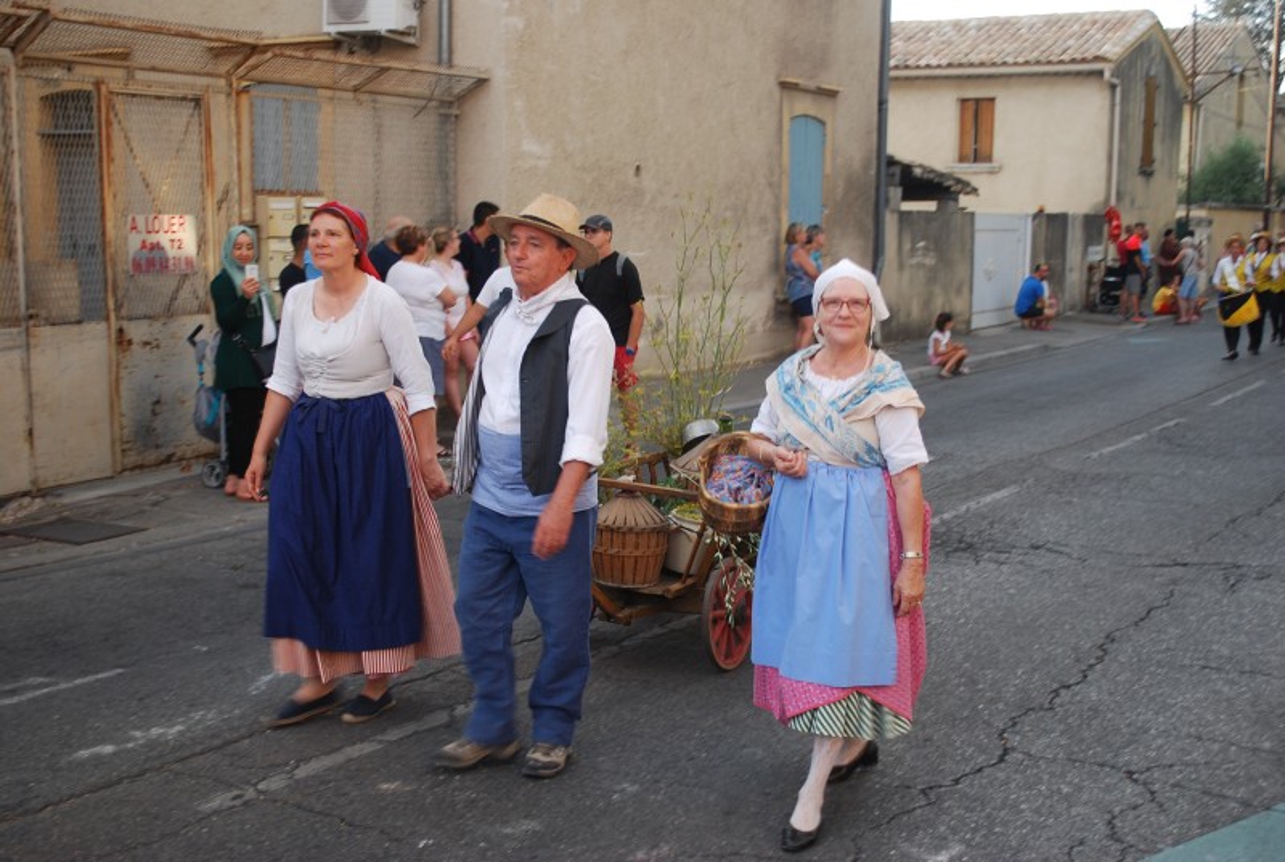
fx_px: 1610
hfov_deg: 43.5
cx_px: 642
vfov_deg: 30.0
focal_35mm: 45
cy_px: 431
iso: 200
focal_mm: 30
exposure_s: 1/30
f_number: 4.8
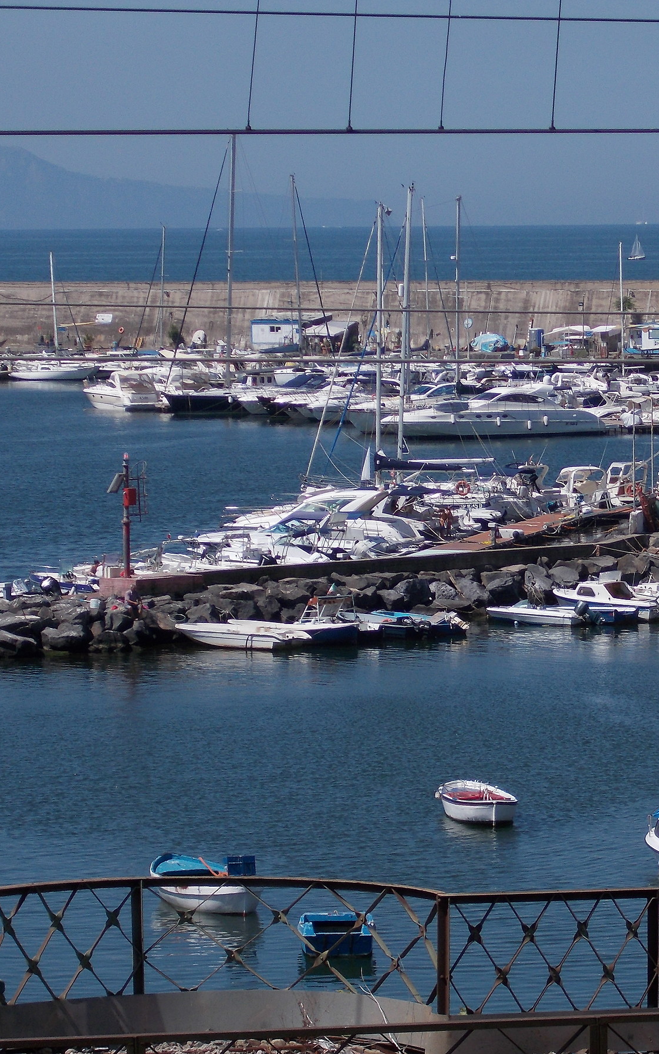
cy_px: 527
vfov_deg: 11.4
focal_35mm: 184
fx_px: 5288
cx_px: 465
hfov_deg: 7.1
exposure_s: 1/500
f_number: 6.5
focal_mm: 23
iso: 80
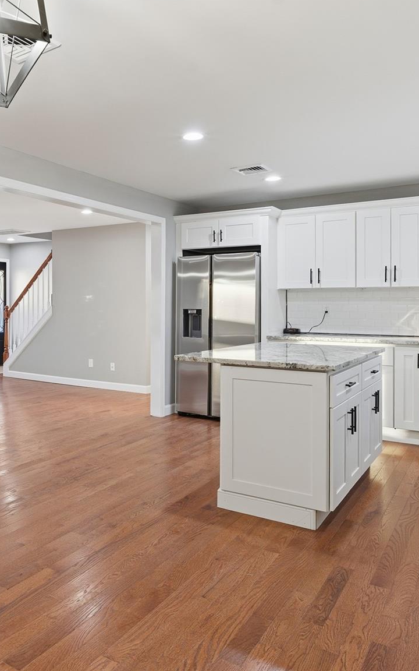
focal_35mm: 30
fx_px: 546
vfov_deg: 63.0
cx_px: 89
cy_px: 315
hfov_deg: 40.4
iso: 100
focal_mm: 16.5
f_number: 8
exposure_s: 1/13
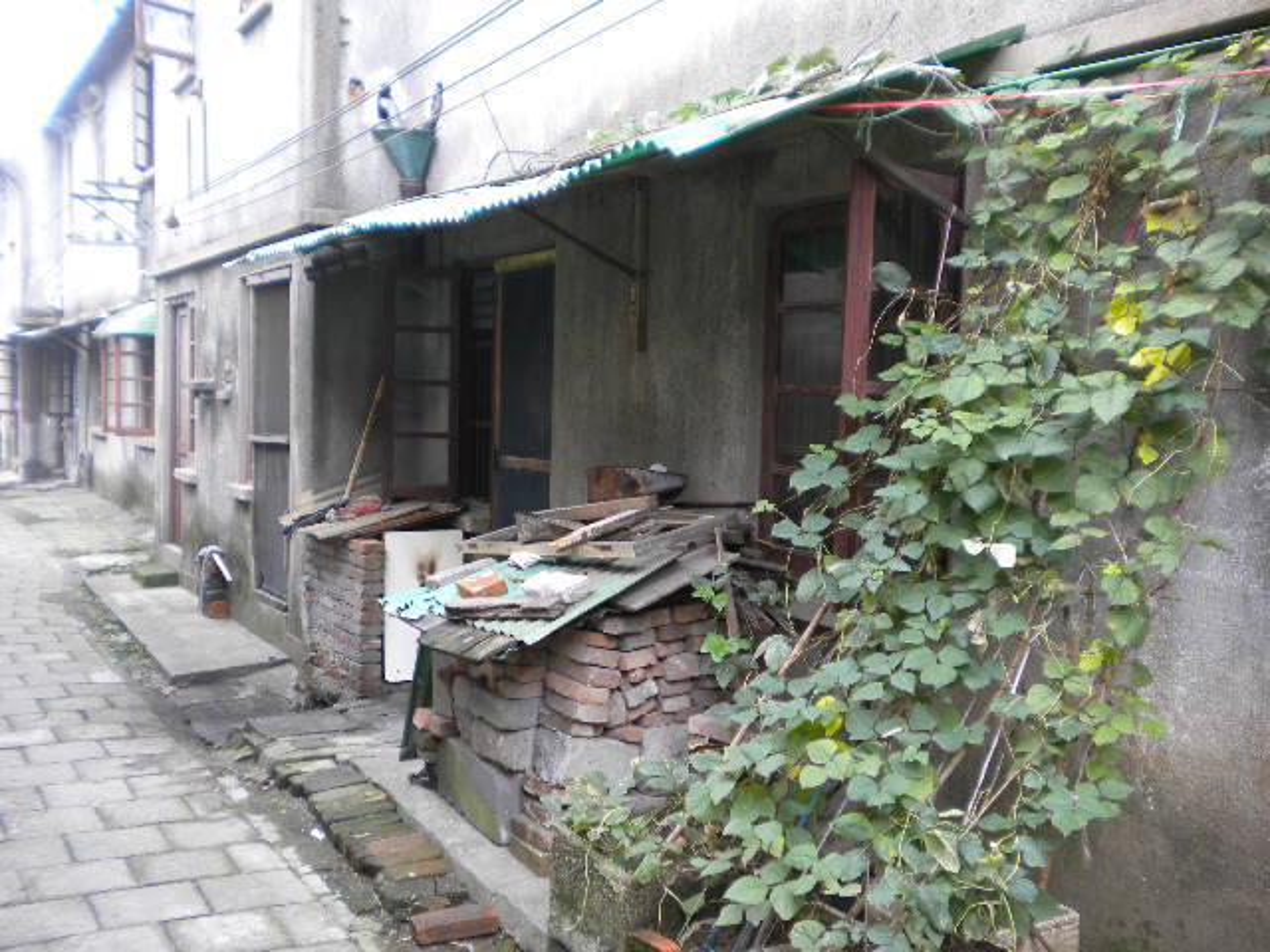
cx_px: 635
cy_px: 476
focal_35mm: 35
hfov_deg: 52.6
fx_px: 1284
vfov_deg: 40.7
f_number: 3.1
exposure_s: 1/59.6
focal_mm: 6.3
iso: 89
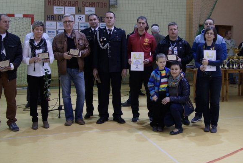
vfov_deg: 29.2
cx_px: 144
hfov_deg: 42.5
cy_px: 63
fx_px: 311
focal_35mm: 46
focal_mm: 22
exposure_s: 1/200
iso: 1000
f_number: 3.5
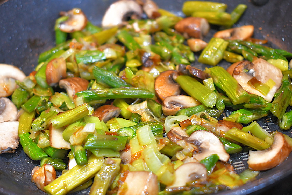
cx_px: 143
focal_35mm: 69
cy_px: 108
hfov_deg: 29.2
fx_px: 560
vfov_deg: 19.7
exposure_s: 1/60
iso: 1100
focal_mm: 32
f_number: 4.5
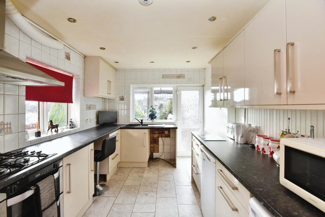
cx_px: 162
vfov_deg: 73.8
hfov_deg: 96.7
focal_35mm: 16
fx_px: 144
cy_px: 108
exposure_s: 1/60
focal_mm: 16
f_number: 7.1
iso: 400
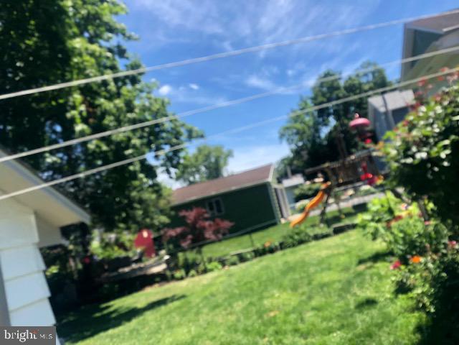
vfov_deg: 49.7
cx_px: 230
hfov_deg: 63.4
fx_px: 371
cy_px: 172
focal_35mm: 28
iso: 20
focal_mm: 4
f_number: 1.8
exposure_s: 1/827
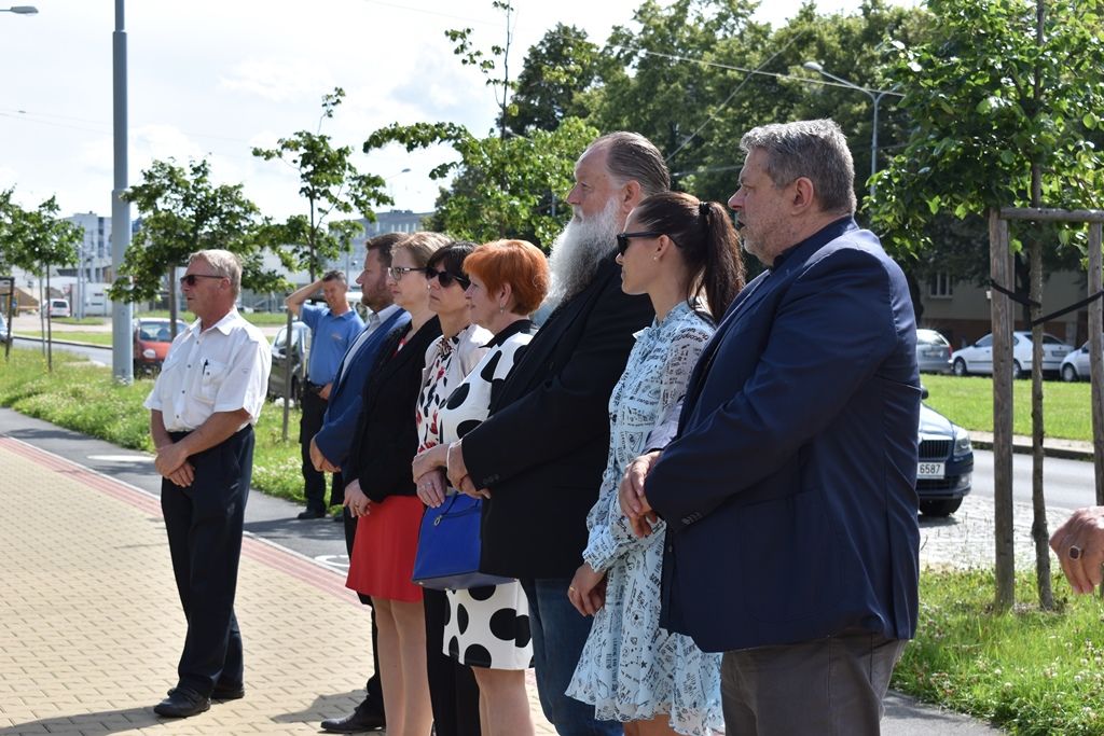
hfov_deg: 29.2
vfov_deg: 19.7
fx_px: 2116
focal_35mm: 69
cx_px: 552
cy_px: 368
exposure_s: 1/250
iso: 100
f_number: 8
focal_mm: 46
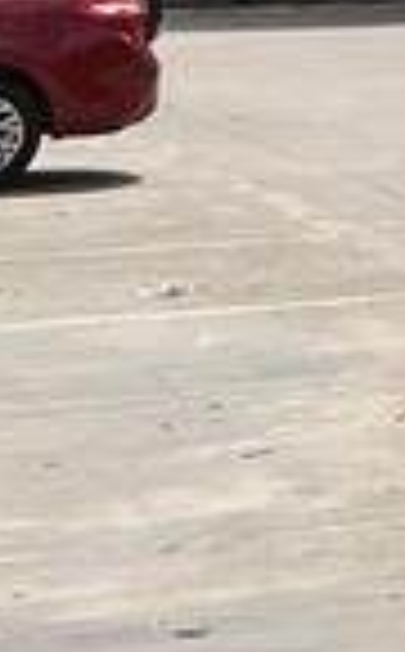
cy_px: -724
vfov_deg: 9.9
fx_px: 3461
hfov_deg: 5.2
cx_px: 2066
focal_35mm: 195
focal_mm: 5.1
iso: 50
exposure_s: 1/8403
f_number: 1.6
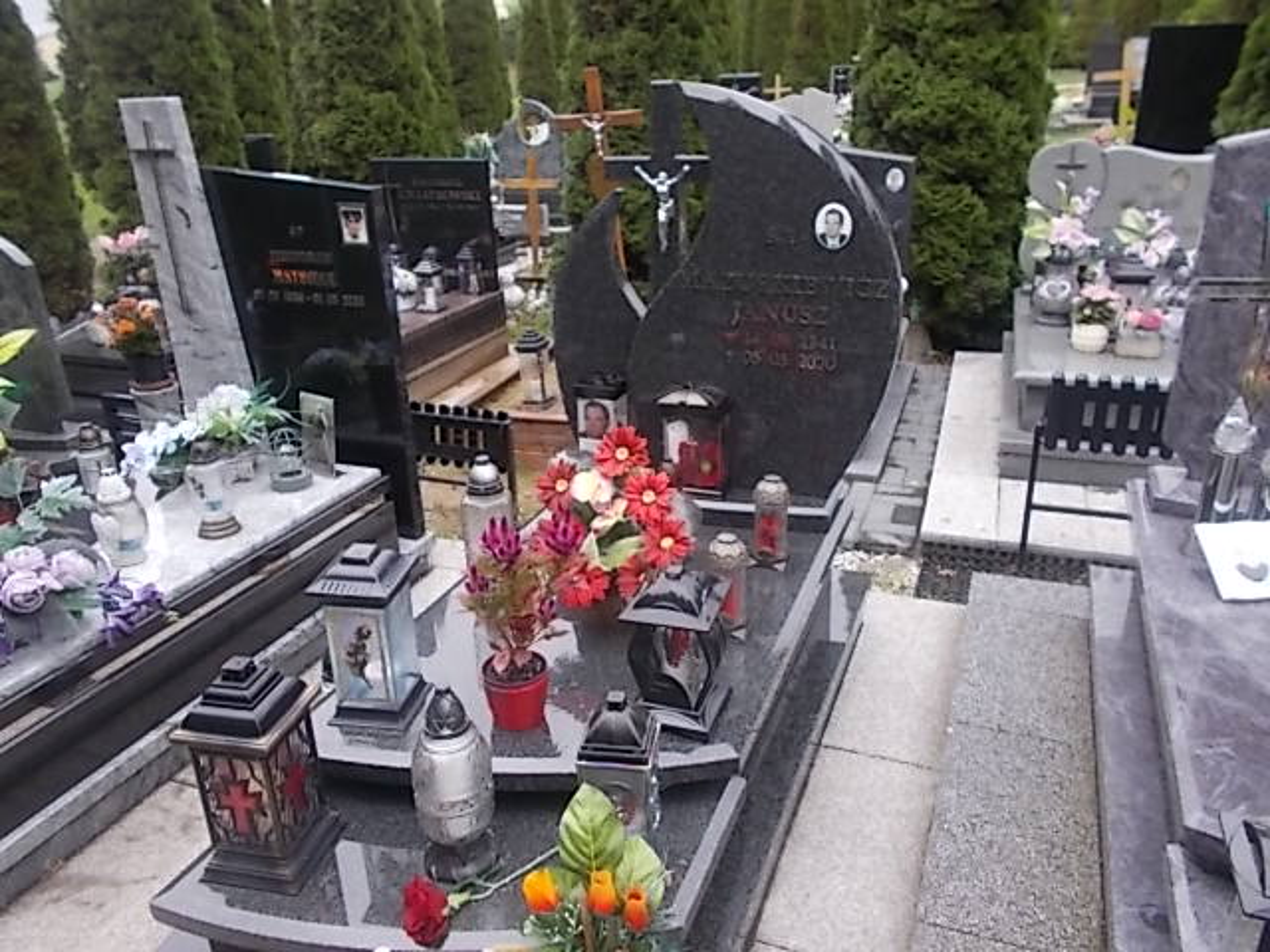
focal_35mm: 26
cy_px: 476
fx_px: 954
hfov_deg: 67.3
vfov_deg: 53.1
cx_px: 635
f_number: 3.2
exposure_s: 1/160
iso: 80
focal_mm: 4.6
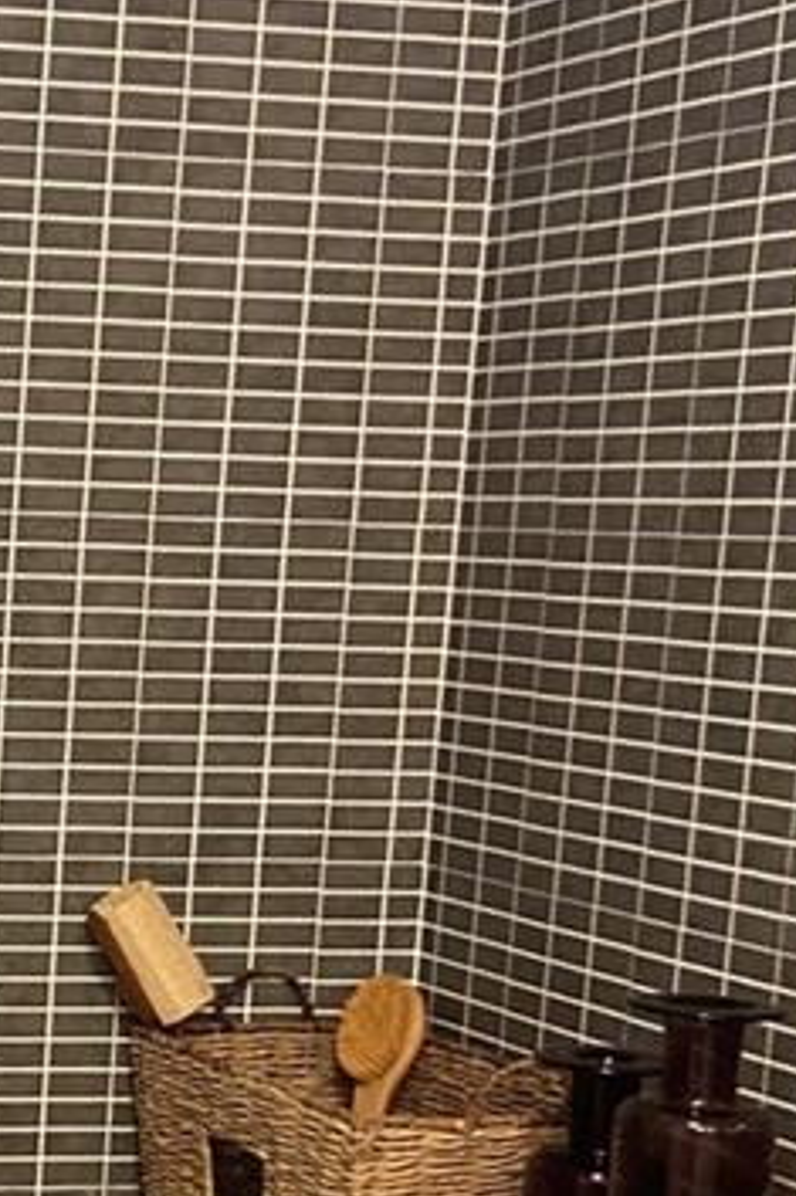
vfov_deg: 21.8
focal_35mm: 92
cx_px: -505
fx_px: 3054
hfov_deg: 13.7
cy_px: 996
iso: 400
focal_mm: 4.25
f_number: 1.8
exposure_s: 1/40
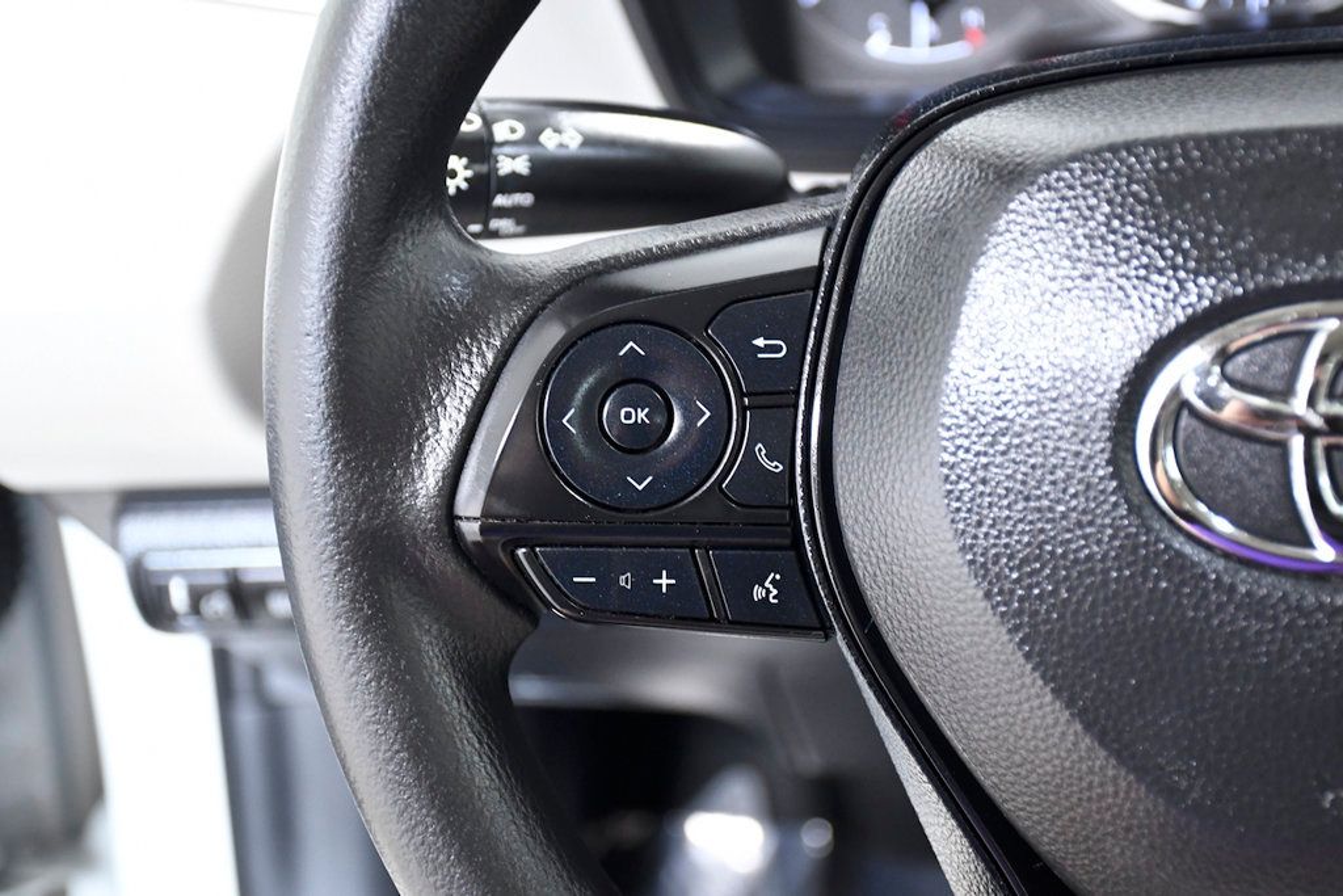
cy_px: 448
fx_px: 2798
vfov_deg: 18.2
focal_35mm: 75
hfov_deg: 27.0
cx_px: 672
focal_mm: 50
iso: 2500
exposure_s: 1/50
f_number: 4.8
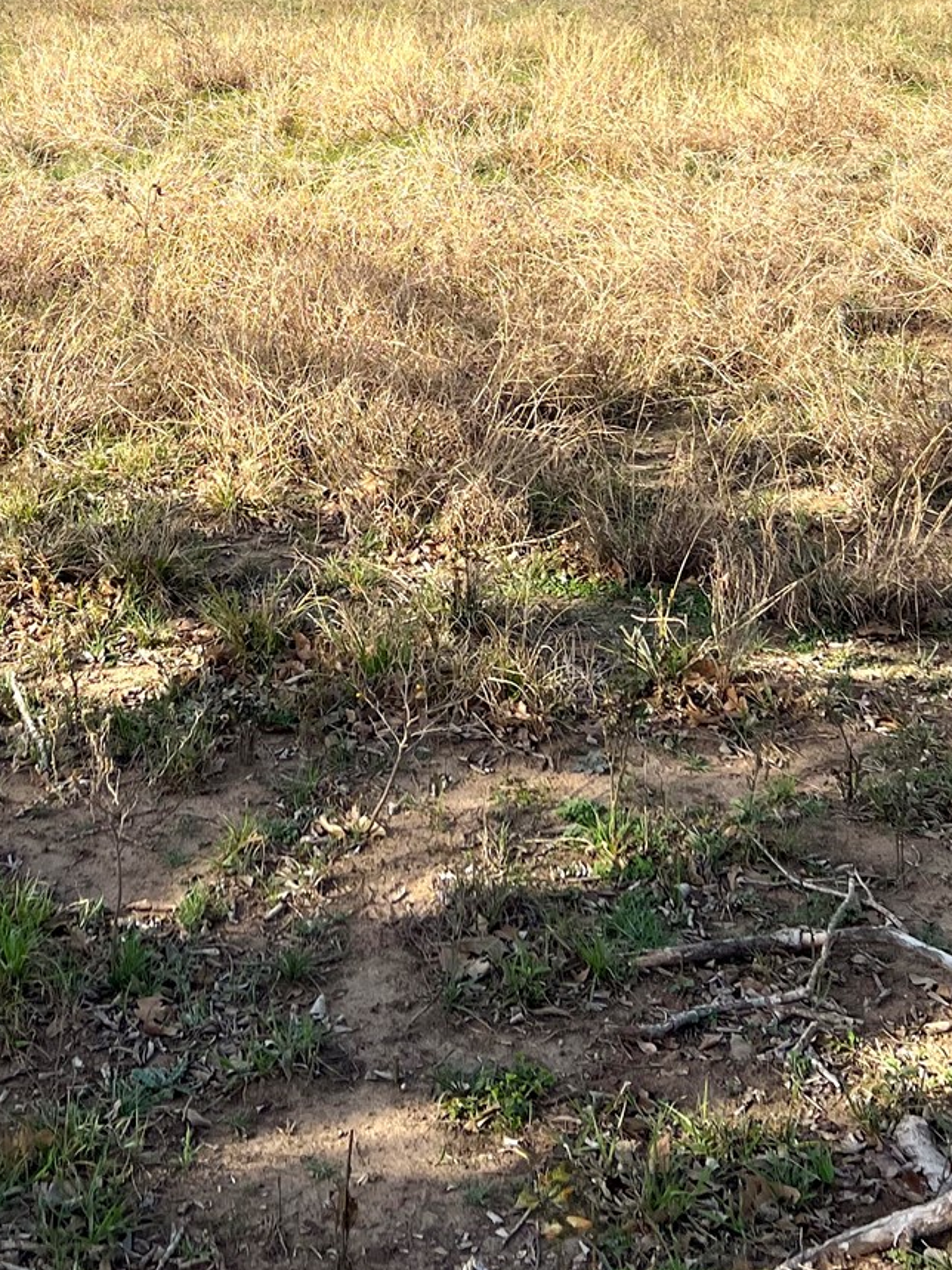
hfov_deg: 23.6
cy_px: 58
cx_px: 370
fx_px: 2274
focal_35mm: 62
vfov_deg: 29.5
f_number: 1.5
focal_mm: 5.7
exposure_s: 1/3077
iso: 50
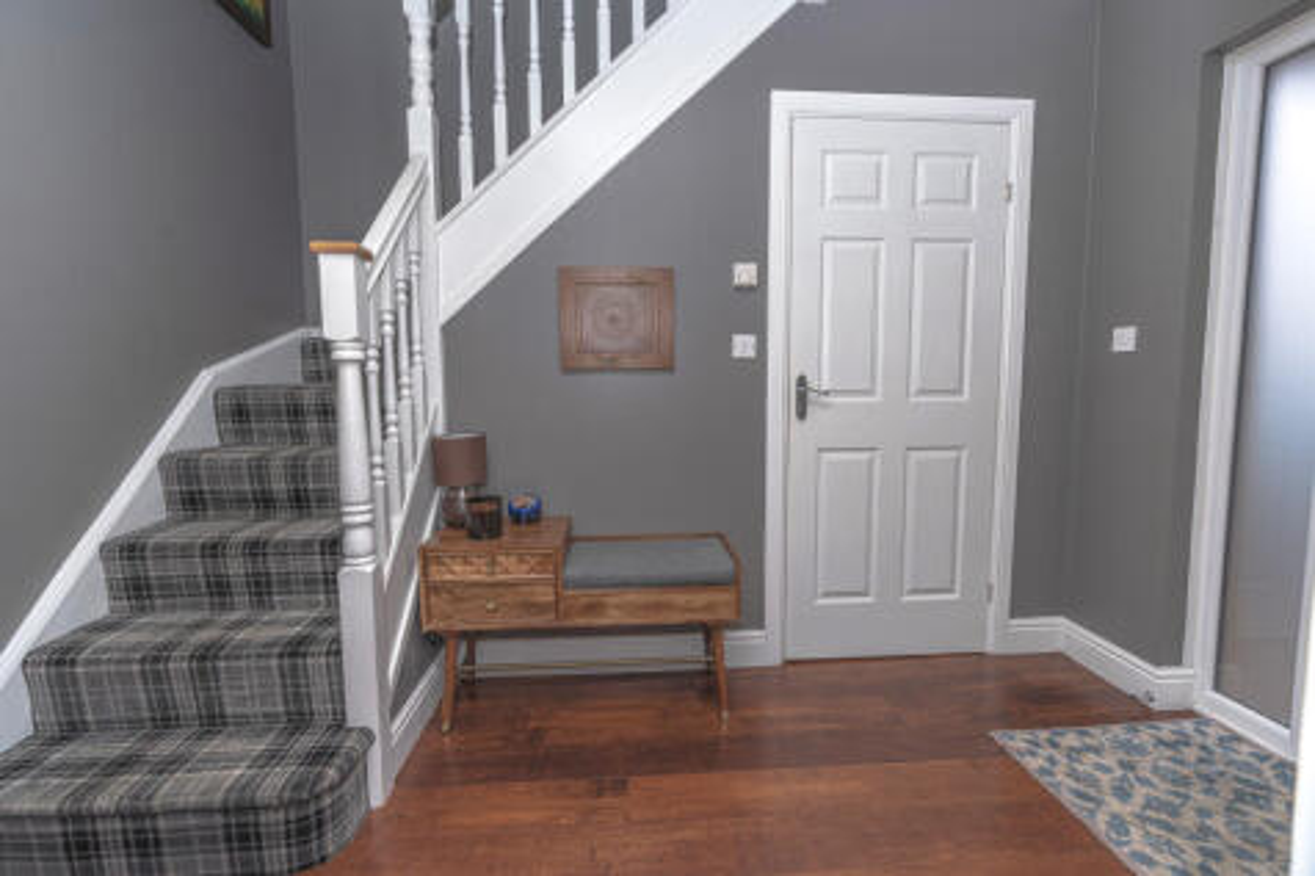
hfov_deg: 96.8
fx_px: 584
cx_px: 658
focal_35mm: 16
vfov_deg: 73.7
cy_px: 438
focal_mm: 16
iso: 250
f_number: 9
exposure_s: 1/60
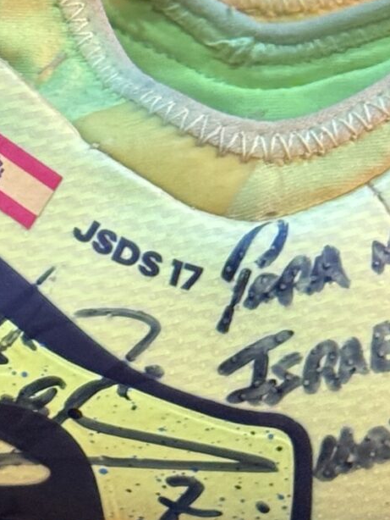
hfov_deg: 7.3
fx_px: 3002
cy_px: -119
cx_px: -164
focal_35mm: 200
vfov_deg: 9.7
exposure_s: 1/50
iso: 250
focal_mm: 6.76
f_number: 1.78
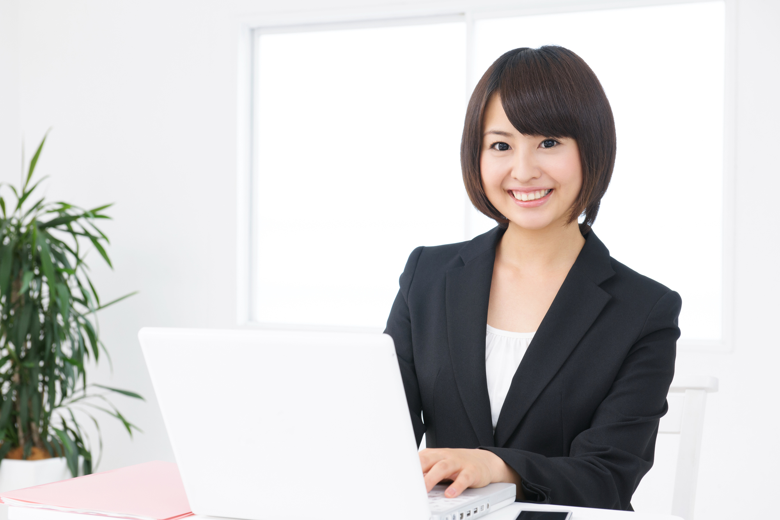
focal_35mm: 70
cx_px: 390
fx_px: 1516
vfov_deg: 19.5
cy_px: 260
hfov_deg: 28.8
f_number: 8
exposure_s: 1/25
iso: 200
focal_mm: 70
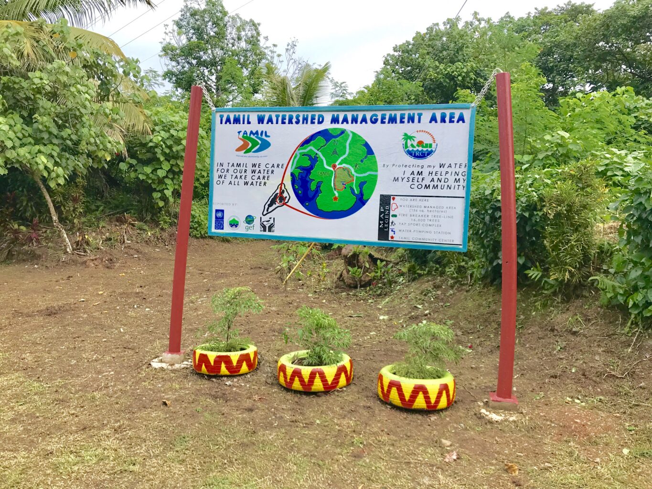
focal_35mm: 28
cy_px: 244
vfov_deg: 49.8
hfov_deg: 63.4
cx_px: 326
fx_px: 527
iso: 20
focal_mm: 3.99
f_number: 1.8
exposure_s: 1/1597
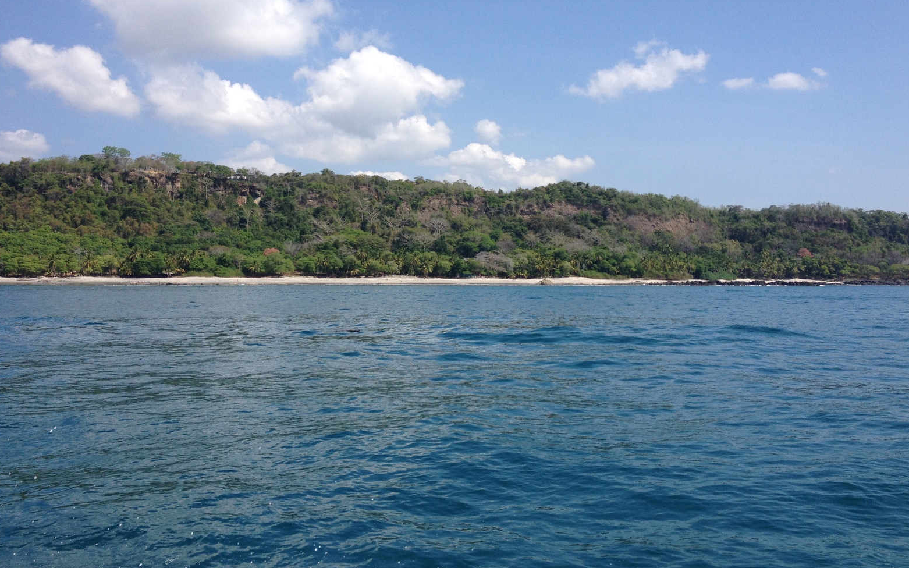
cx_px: 461
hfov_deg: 51.5
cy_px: 248
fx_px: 941
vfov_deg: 33.5
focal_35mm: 38
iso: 50
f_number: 2.4
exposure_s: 1/2123
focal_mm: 4.28
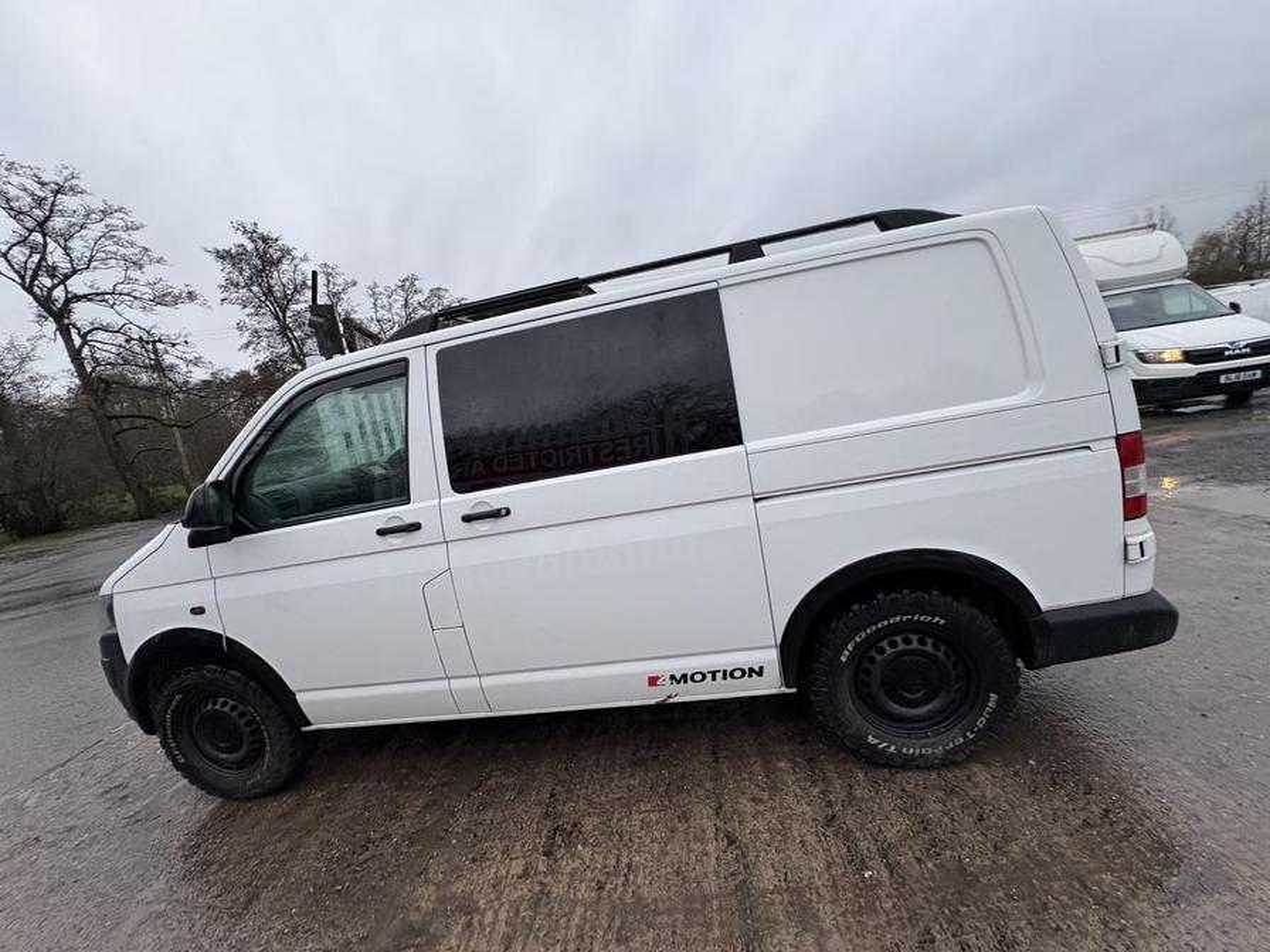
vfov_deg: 85.7
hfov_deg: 102.1
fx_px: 514
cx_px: 635
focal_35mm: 14
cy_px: 476
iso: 250
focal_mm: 2.22
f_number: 2.2
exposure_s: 1/82
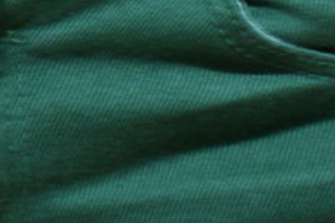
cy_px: -242
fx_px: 2724
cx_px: -161
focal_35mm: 293
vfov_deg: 4.6
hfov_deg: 6.9
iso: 400
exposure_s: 1/3
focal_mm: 30
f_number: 5
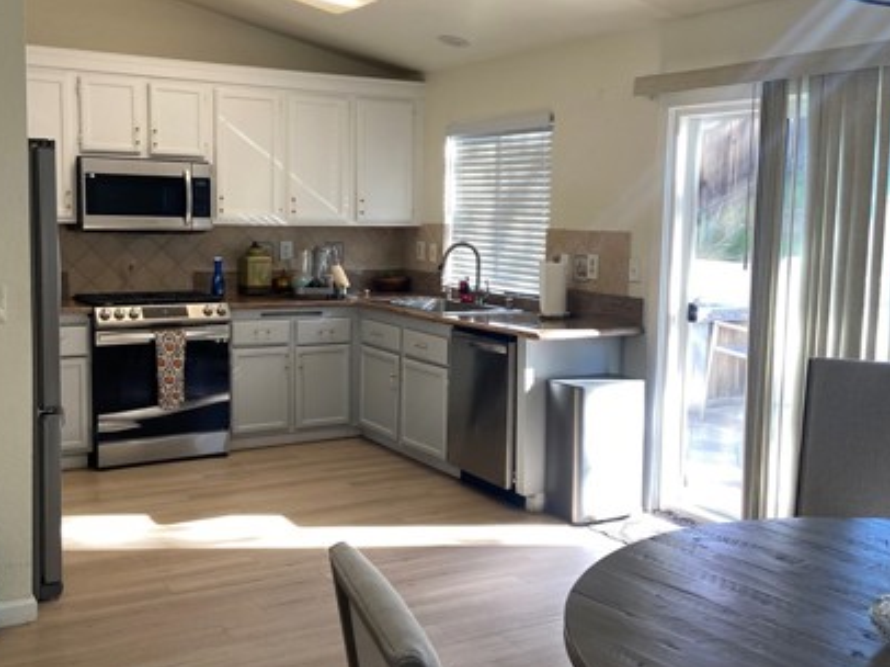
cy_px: 312
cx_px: 460
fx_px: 1054
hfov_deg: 45.8
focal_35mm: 41
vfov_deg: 35.1
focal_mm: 4.25
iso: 64
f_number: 1.8
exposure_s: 1/120
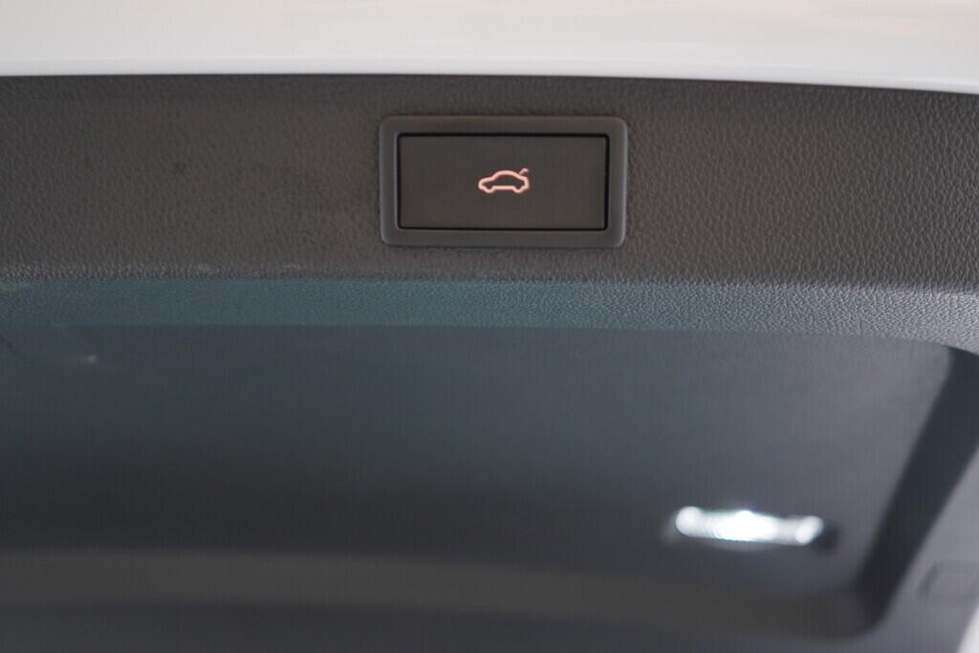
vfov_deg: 36.9
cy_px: 326
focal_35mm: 36
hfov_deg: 53.1
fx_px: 979
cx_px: 490
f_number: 2.8
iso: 250
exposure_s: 1/40
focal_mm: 24
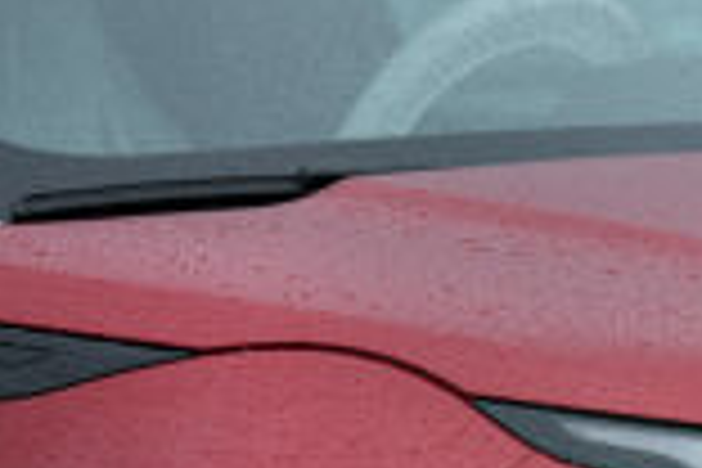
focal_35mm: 889
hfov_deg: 2.3
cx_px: 2084
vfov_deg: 1.5
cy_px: 695
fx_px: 17334
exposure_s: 1/1600
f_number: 2.8
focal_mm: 135
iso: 640
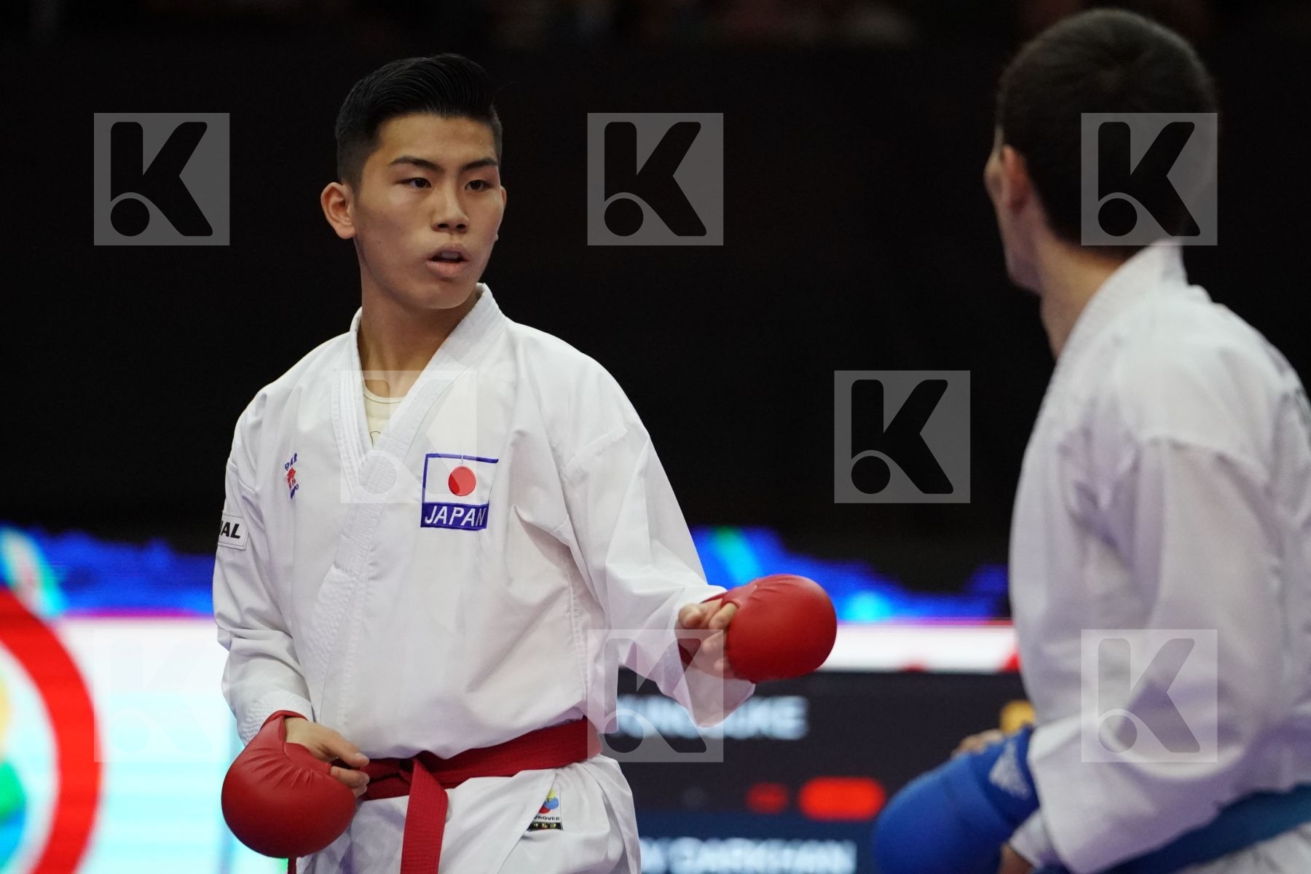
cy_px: 437
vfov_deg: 4.6
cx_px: 656
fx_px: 10924
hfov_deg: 6.9
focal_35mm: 300
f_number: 2.8
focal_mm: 200
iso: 6400
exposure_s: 1/1000
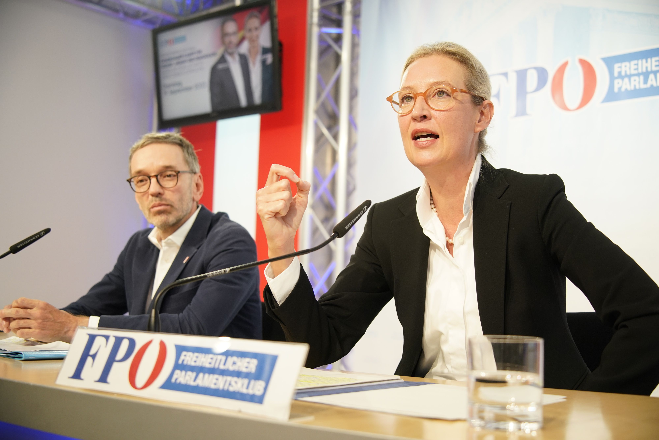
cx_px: 330
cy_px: 220
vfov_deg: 31.2
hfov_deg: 45.4
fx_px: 787
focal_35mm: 43
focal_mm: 43
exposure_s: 1/500
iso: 1250
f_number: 3.5
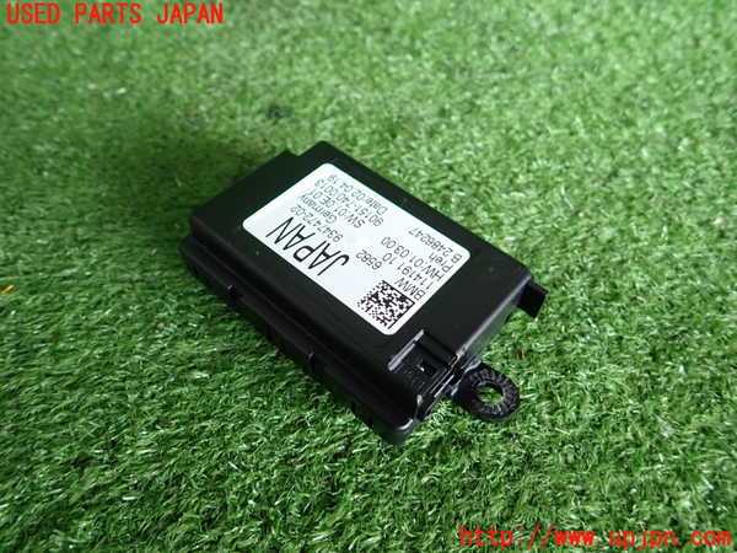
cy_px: 276
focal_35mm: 25
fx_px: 532
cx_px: 368
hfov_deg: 69.4
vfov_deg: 54.9
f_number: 2
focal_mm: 4.5
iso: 200
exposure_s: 1/80
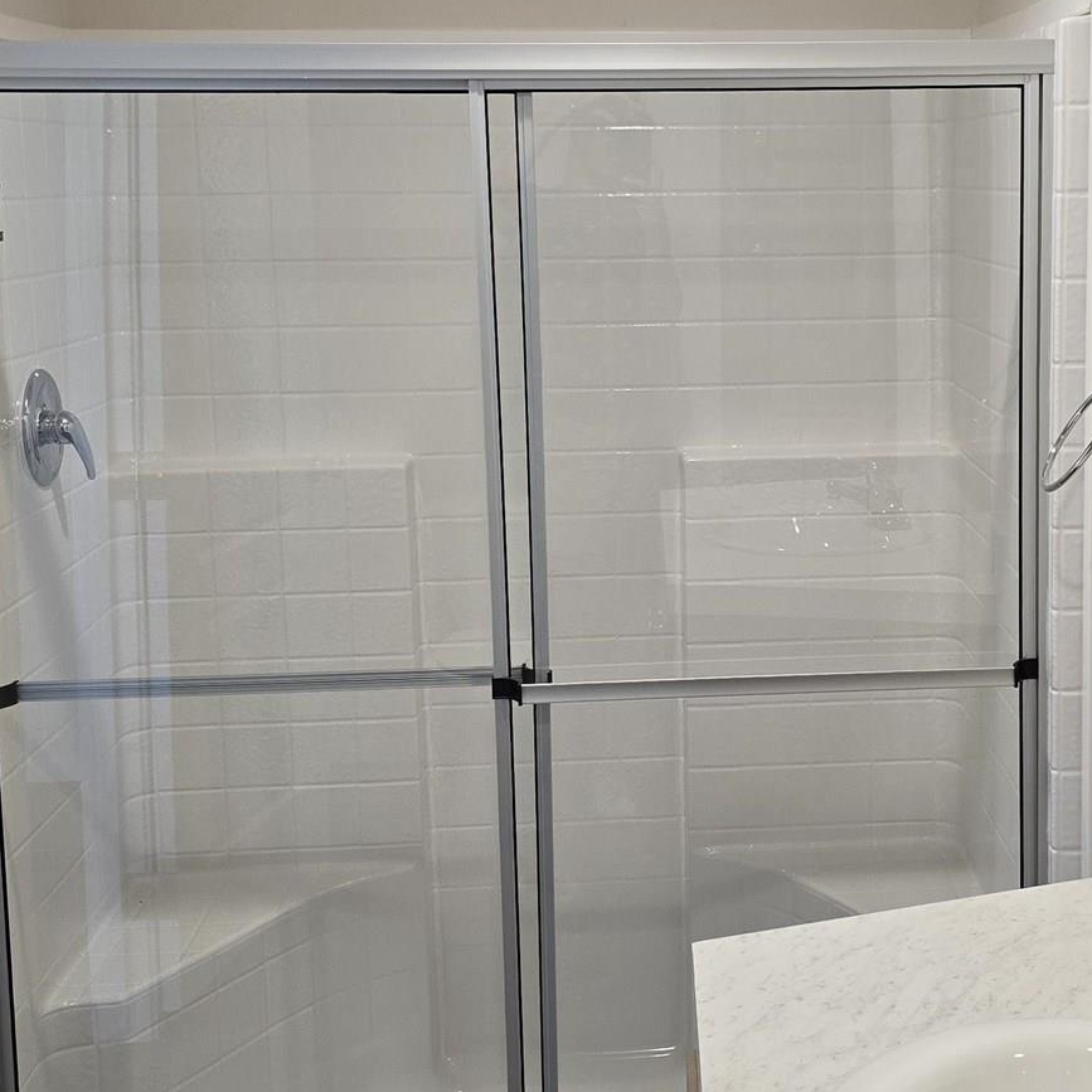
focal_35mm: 54
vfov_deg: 31.6
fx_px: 1927
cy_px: 470
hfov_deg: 31.0
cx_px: 835
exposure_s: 1/120
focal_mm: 6.3
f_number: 1.7
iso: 125
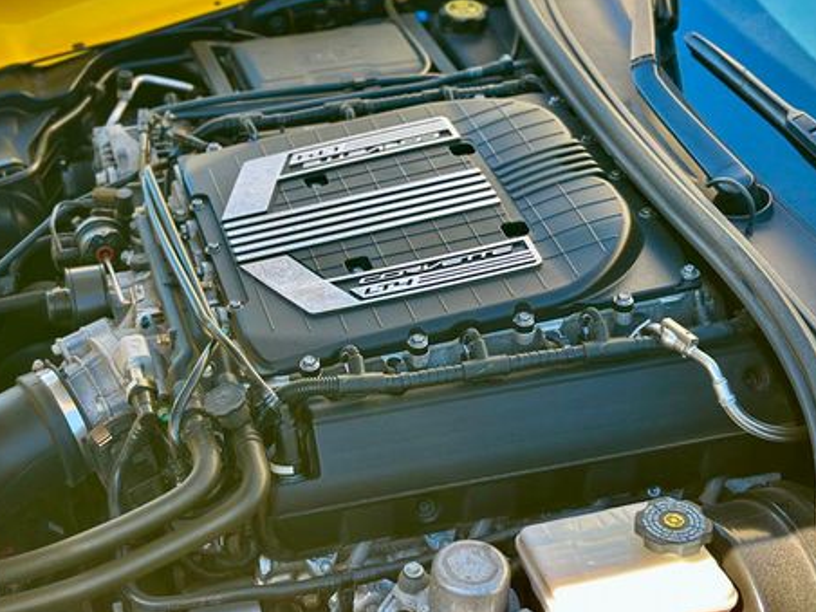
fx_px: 1603
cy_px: 271
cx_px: 323
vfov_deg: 21.6
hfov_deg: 28.5
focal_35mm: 68
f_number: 1.78
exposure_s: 1/577
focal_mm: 6.86
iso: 80
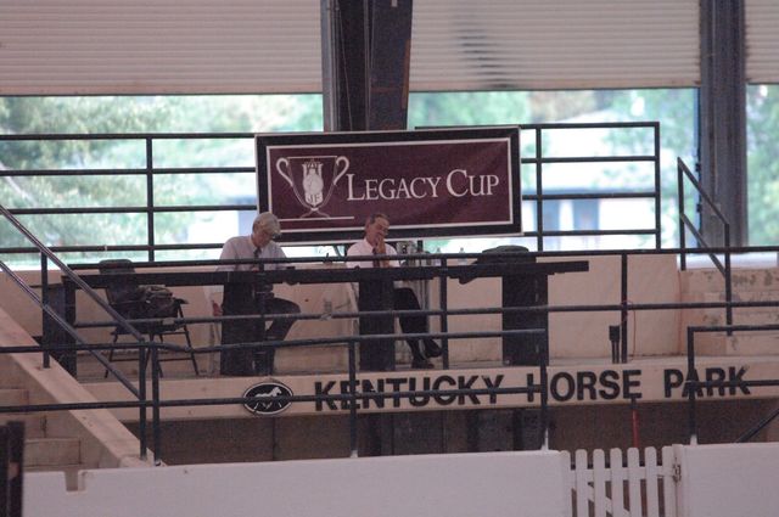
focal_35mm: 300
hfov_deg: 6.9
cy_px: 258
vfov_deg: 4.6
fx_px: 6483
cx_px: 390
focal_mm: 200
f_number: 2.8
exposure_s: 1/320
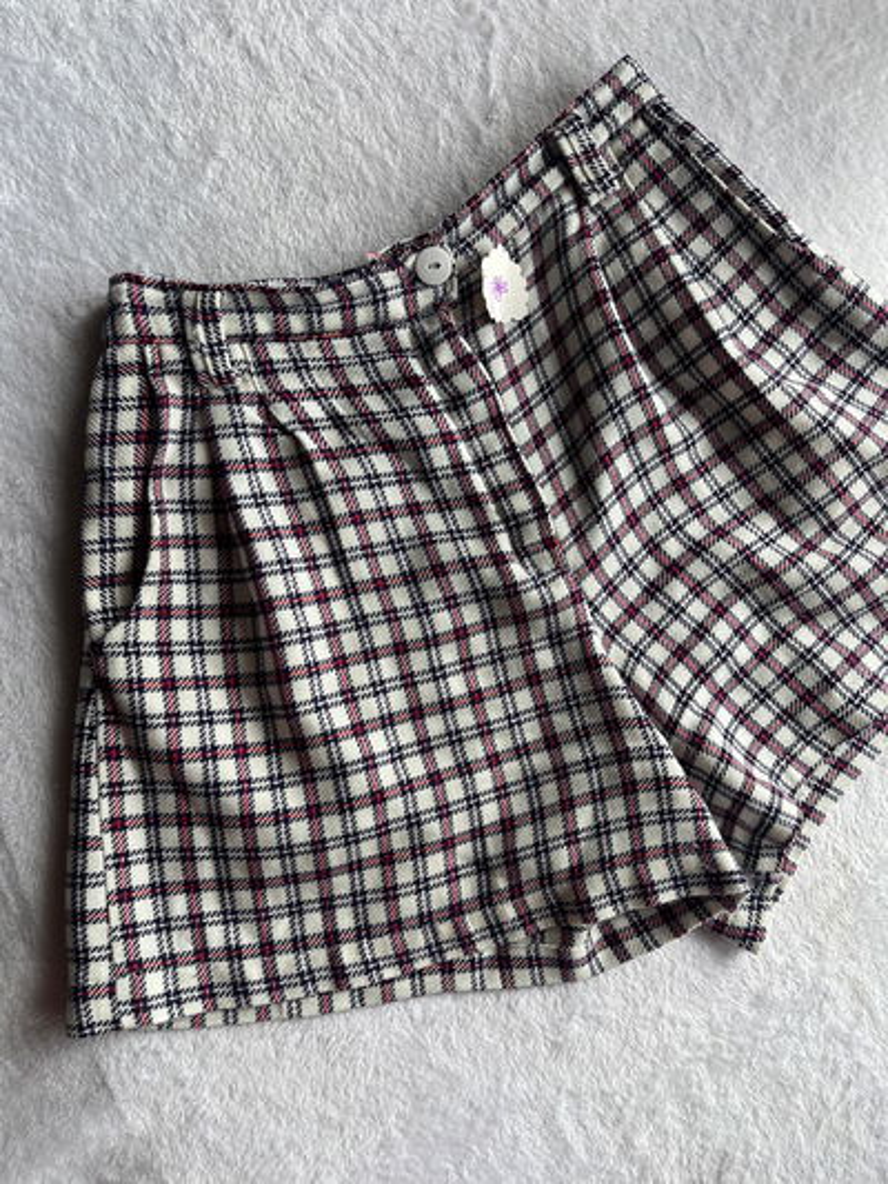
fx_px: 889
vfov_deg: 67.3
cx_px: 444
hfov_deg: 53.1
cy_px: 592
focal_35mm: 26
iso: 50
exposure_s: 1/407
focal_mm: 5.1
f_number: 1.6
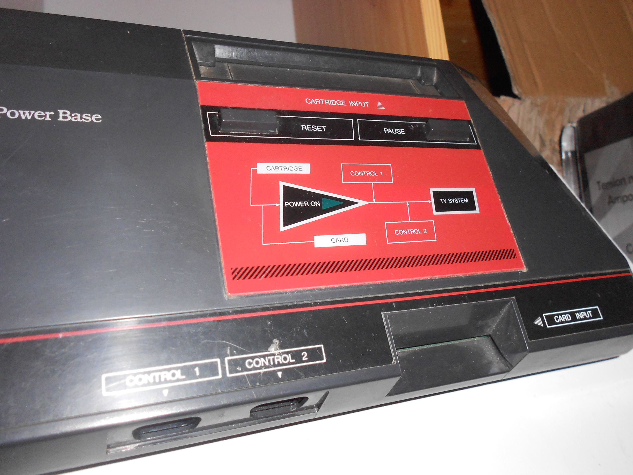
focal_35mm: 29
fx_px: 530
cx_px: 316
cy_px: 238
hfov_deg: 61.7
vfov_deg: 48.2
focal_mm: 5.1
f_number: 8.5
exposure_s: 1/25
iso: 200
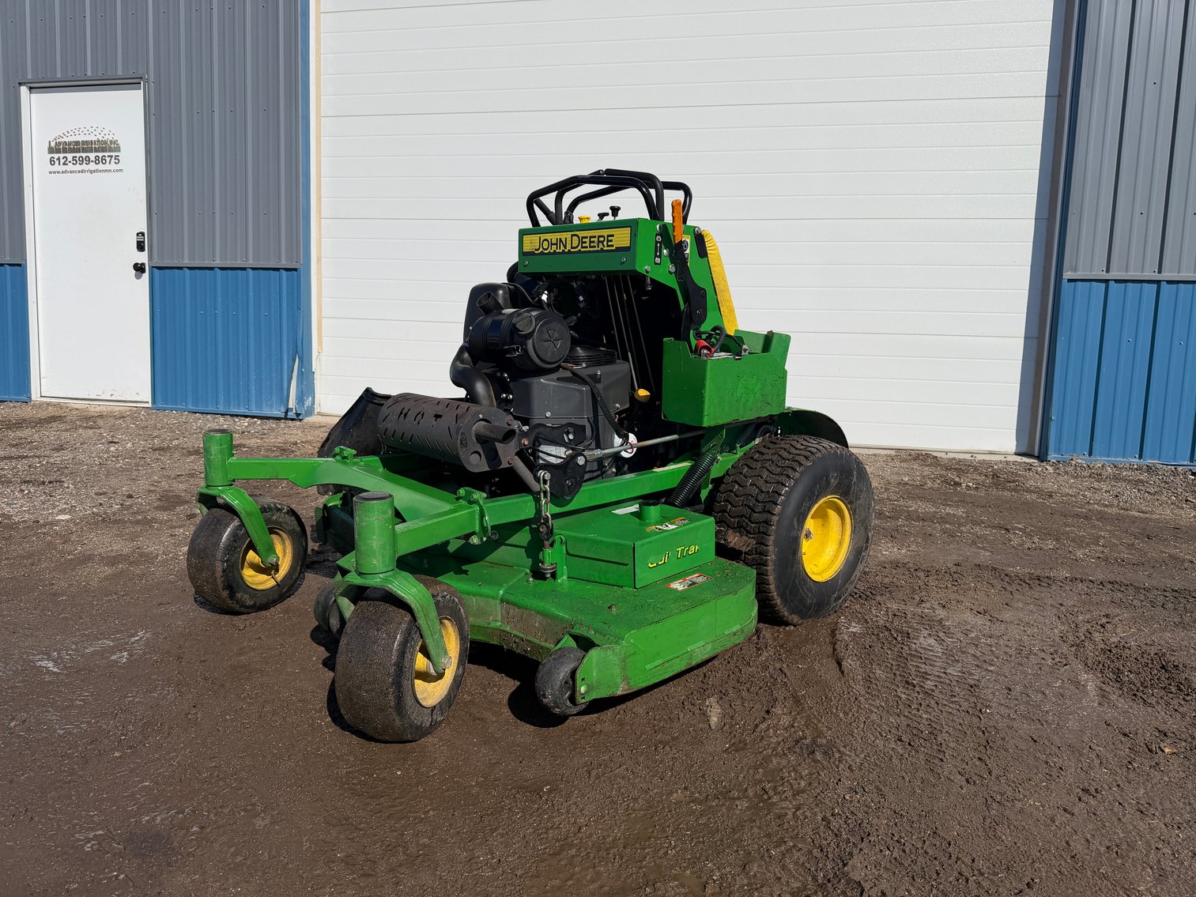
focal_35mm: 24
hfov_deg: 71.6
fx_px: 829
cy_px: 448
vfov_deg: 56.8
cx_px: 598
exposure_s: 1/10309
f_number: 1.78
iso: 80
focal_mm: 6.76
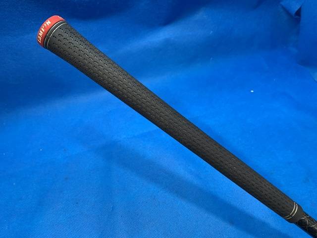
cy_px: 119
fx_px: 238
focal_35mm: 26
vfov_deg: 53.1
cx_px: 158
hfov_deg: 67.3
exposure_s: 1/60
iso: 125
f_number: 1.8
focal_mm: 4.25
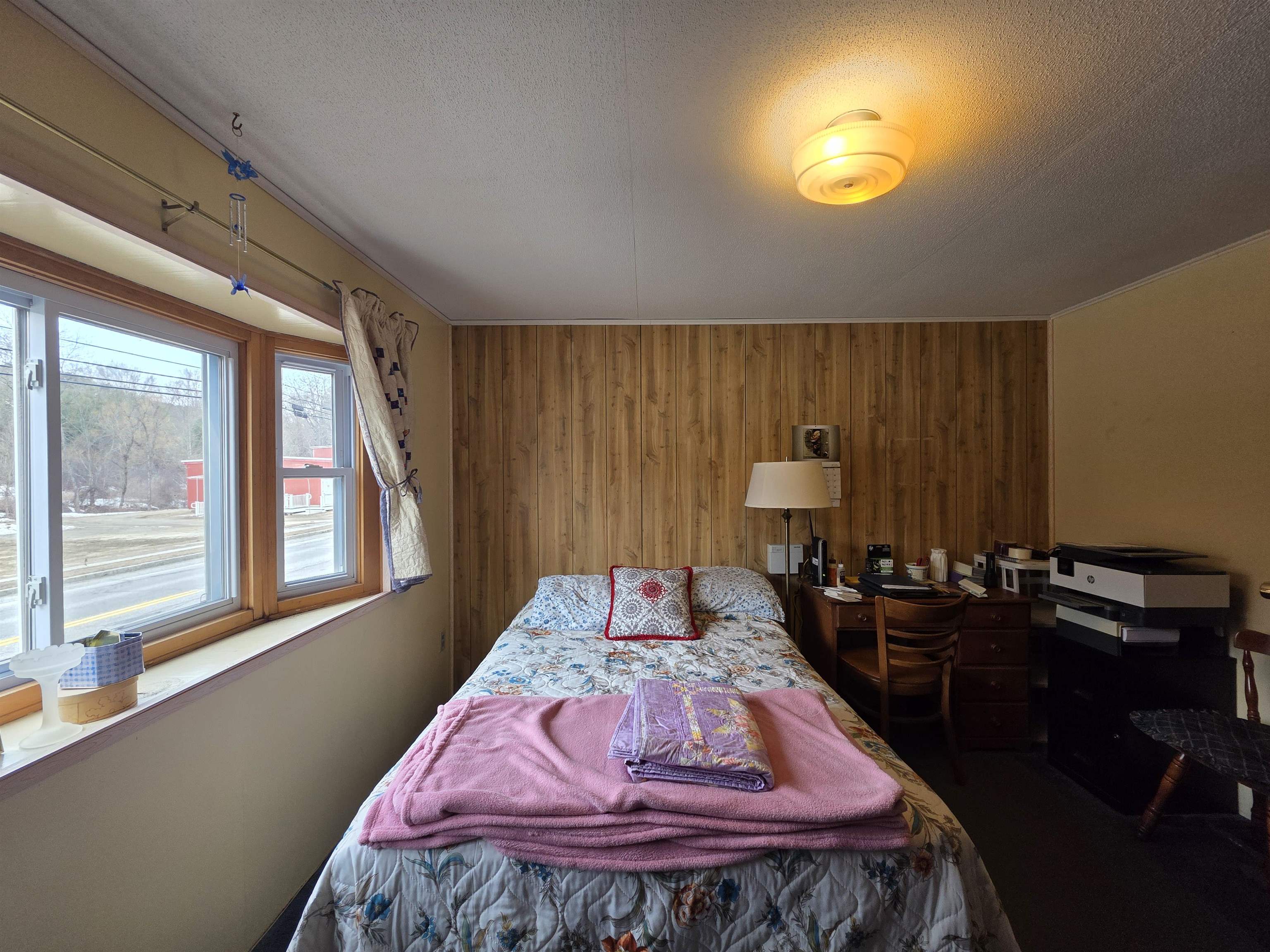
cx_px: 635
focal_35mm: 13
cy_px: 476
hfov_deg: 106.2
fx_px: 477
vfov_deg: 89.9
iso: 64
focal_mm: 2.2
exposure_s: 1/120
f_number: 1.9
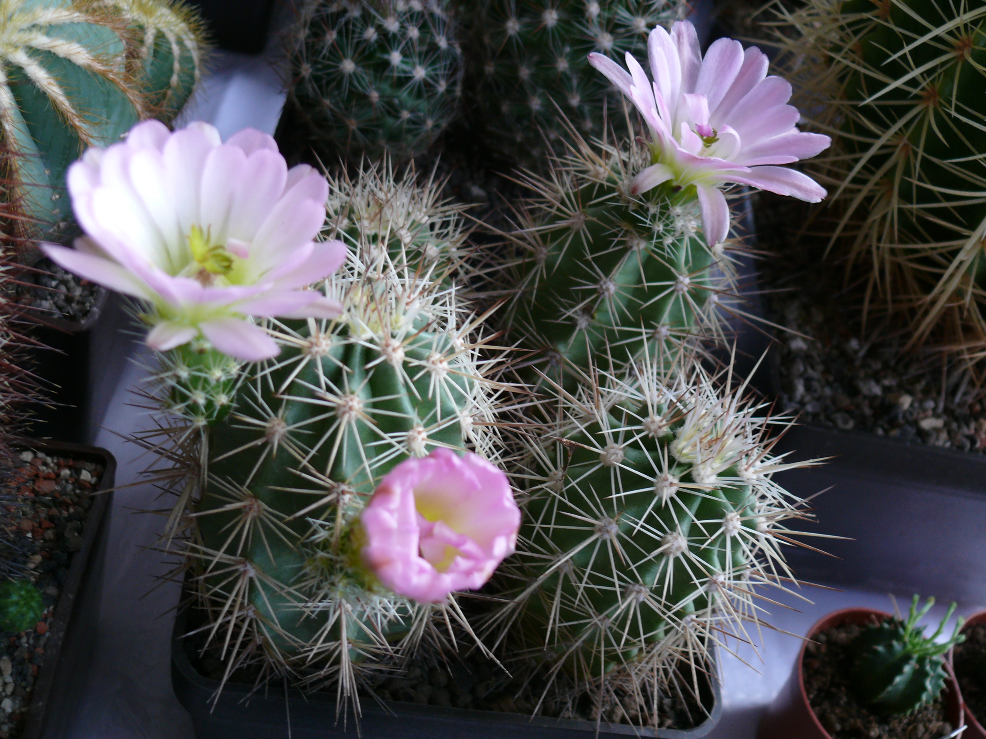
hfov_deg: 48.9
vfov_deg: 37.7
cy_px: 340
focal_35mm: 38
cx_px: 531
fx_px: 1082
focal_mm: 7.4
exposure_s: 1/100
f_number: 2.8
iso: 100
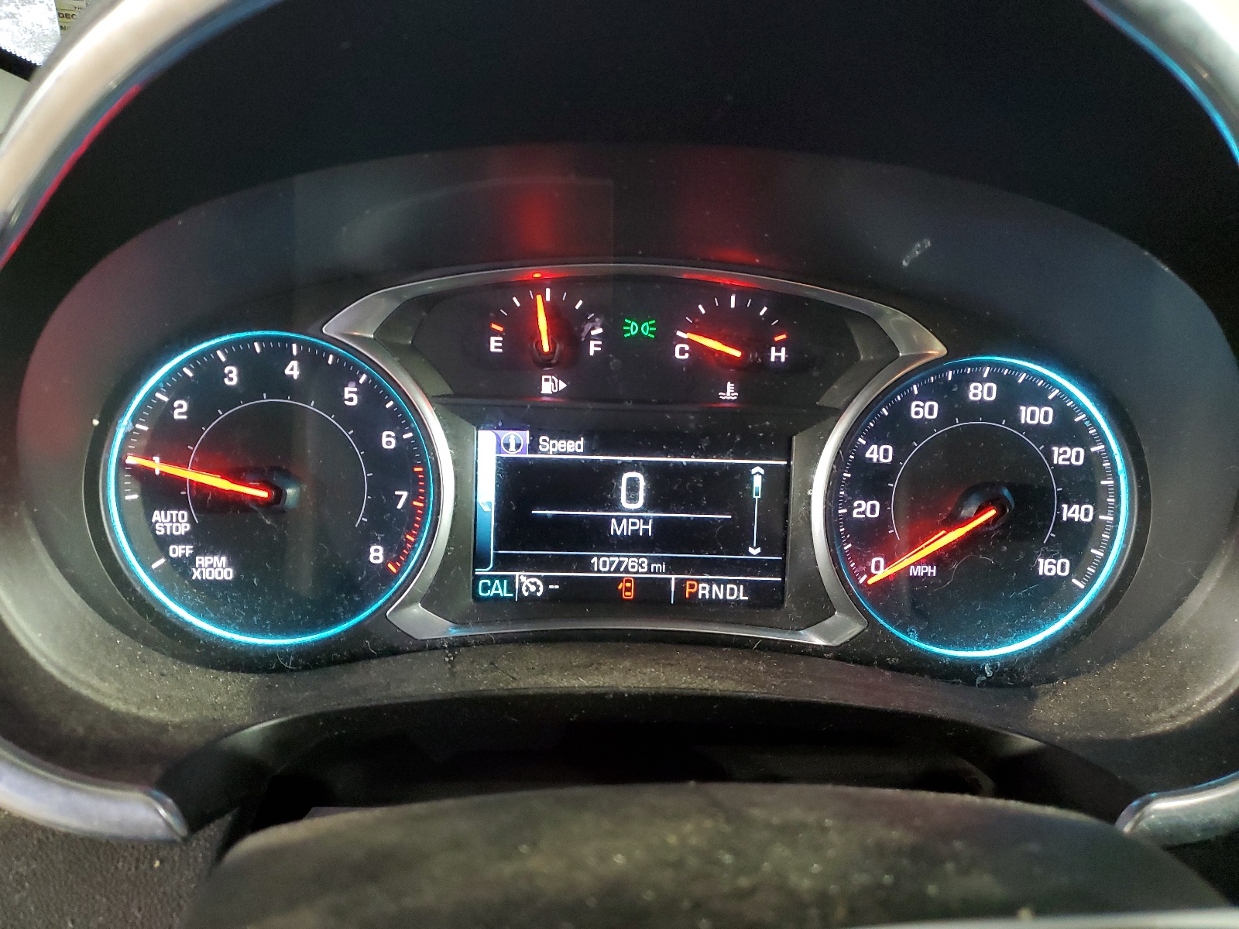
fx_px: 931
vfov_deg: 53.1
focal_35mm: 26
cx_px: 620
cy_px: 464
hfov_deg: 67.3
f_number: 1.5
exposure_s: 1/17
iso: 304
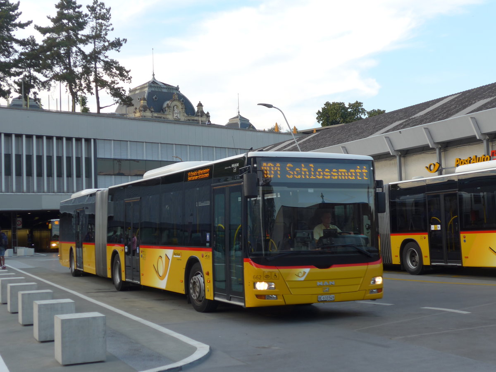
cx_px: 248
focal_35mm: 52
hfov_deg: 36.8
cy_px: 186
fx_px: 745
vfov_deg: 28.0
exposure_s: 1/160
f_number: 3.3
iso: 80
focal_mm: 10.7
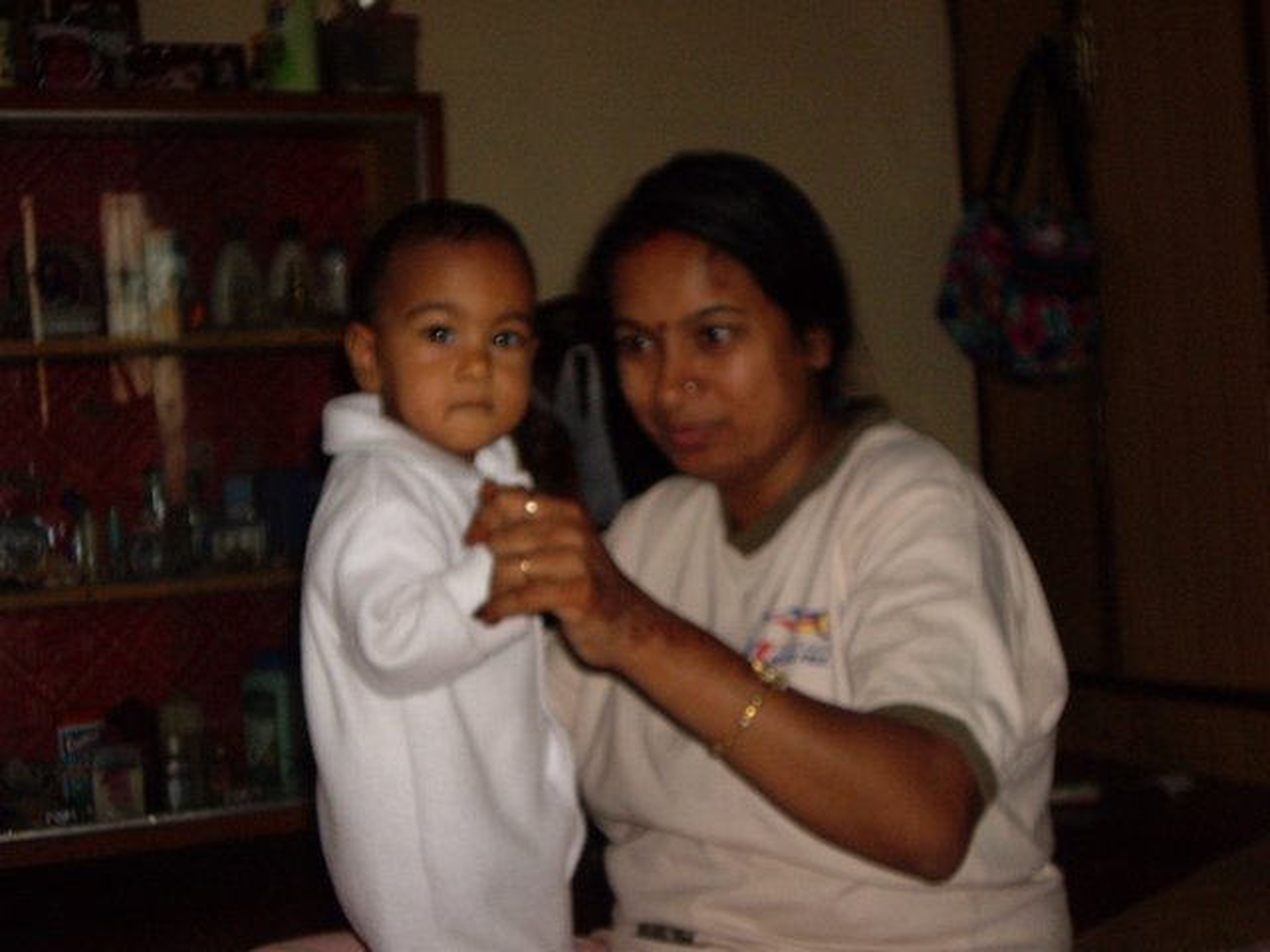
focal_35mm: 55
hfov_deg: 34.9
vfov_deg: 26.6
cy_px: 476
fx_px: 2018
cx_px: 635
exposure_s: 1/60
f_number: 3.3
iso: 200
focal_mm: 9
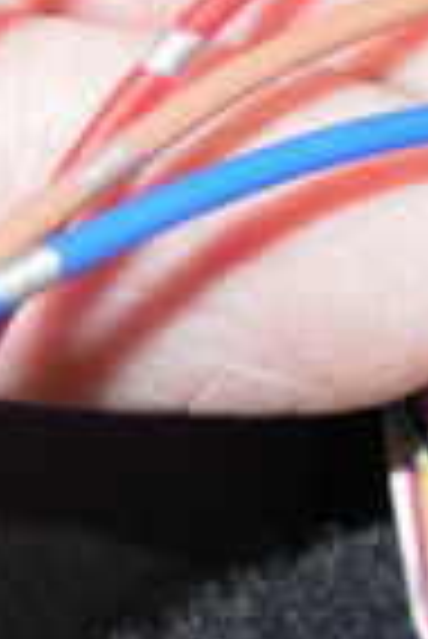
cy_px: -212
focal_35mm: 131
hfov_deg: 9.9
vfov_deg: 14.9
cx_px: 766
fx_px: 2330
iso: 100
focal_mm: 5
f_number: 2.7
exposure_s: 1/25
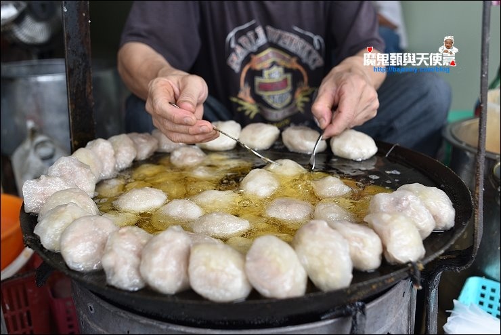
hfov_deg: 54.4
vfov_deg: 37.9
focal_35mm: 35
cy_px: 168
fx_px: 487
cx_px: 250
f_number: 4
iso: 800
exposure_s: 1/400
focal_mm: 35
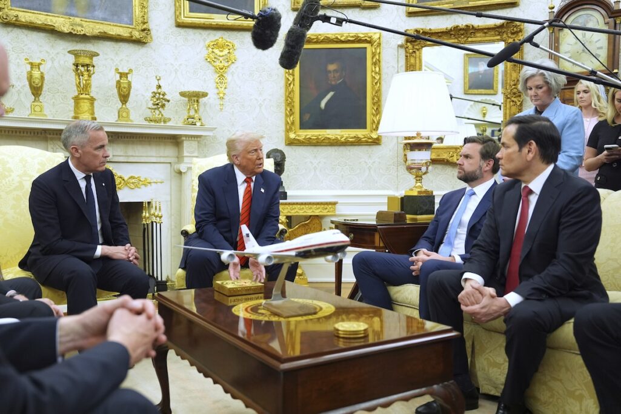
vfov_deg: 38.9
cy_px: 207
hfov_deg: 55.8
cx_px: 310
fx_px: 586
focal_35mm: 34
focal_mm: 34
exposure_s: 1/400
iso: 2000
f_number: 2.8
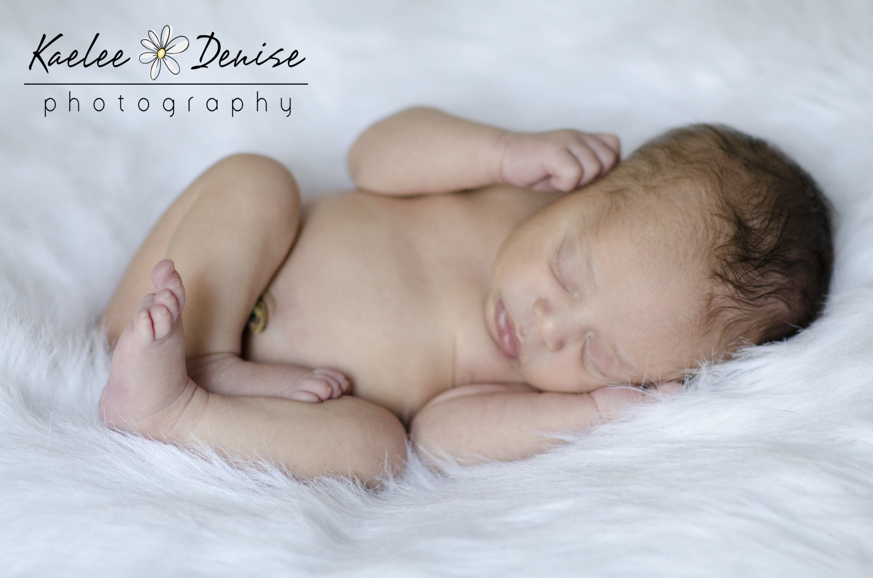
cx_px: 436
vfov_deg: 10.7
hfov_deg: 16.1
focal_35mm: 128
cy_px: 289
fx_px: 3085
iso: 1000
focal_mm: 85
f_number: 1.8
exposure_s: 1/320
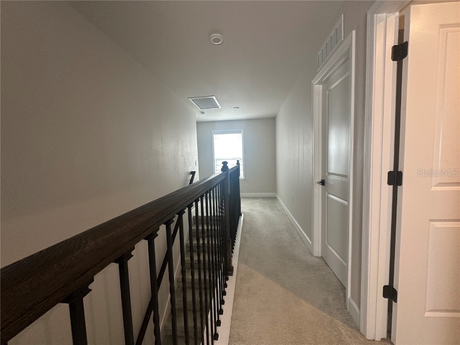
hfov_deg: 102.1
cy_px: 172
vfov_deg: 85.7
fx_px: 186
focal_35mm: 14
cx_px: 230
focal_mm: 2.22
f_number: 2.2
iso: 250
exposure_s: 1/120
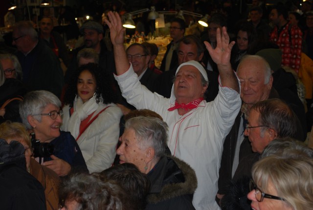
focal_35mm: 78
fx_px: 679
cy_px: 105
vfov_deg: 17.6
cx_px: 156
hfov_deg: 25.9
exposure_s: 1/60
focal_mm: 52
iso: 200
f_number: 5.6
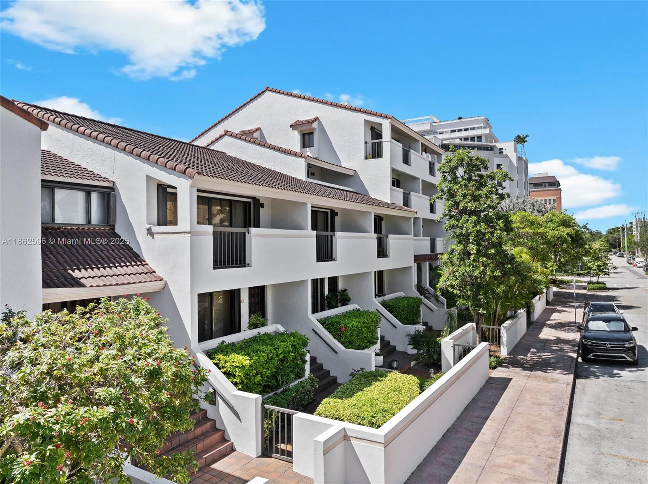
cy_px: 242
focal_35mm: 24
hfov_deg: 71.6
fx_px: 449
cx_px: 324
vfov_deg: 56.7
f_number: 2.8
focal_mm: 12.29
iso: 100
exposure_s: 1/1250
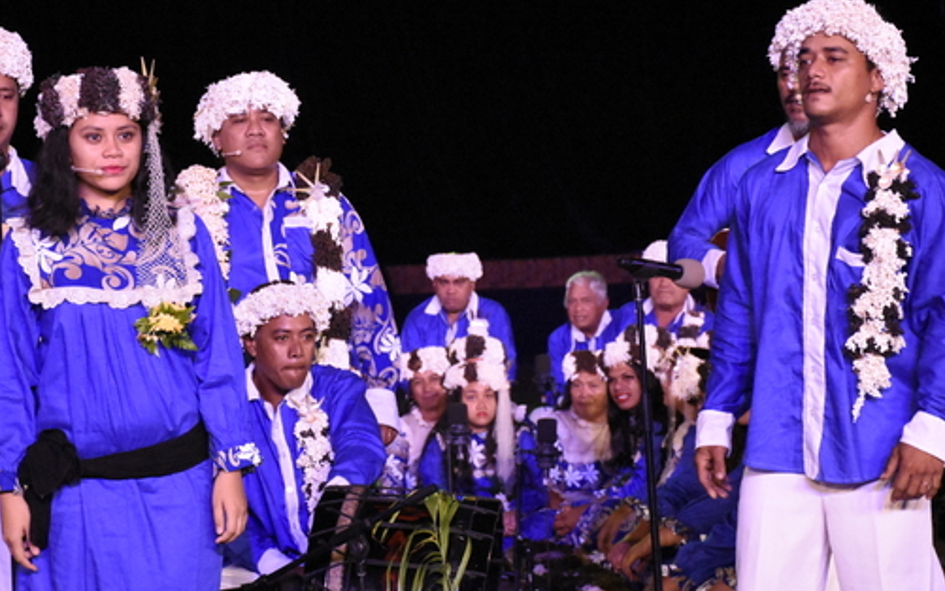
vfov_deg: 10.2
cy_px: 331
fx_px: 3322
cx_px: 394
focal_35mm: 129
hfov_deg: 16.2
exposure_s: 1/320
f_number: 7.1
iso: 12800
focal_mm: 66
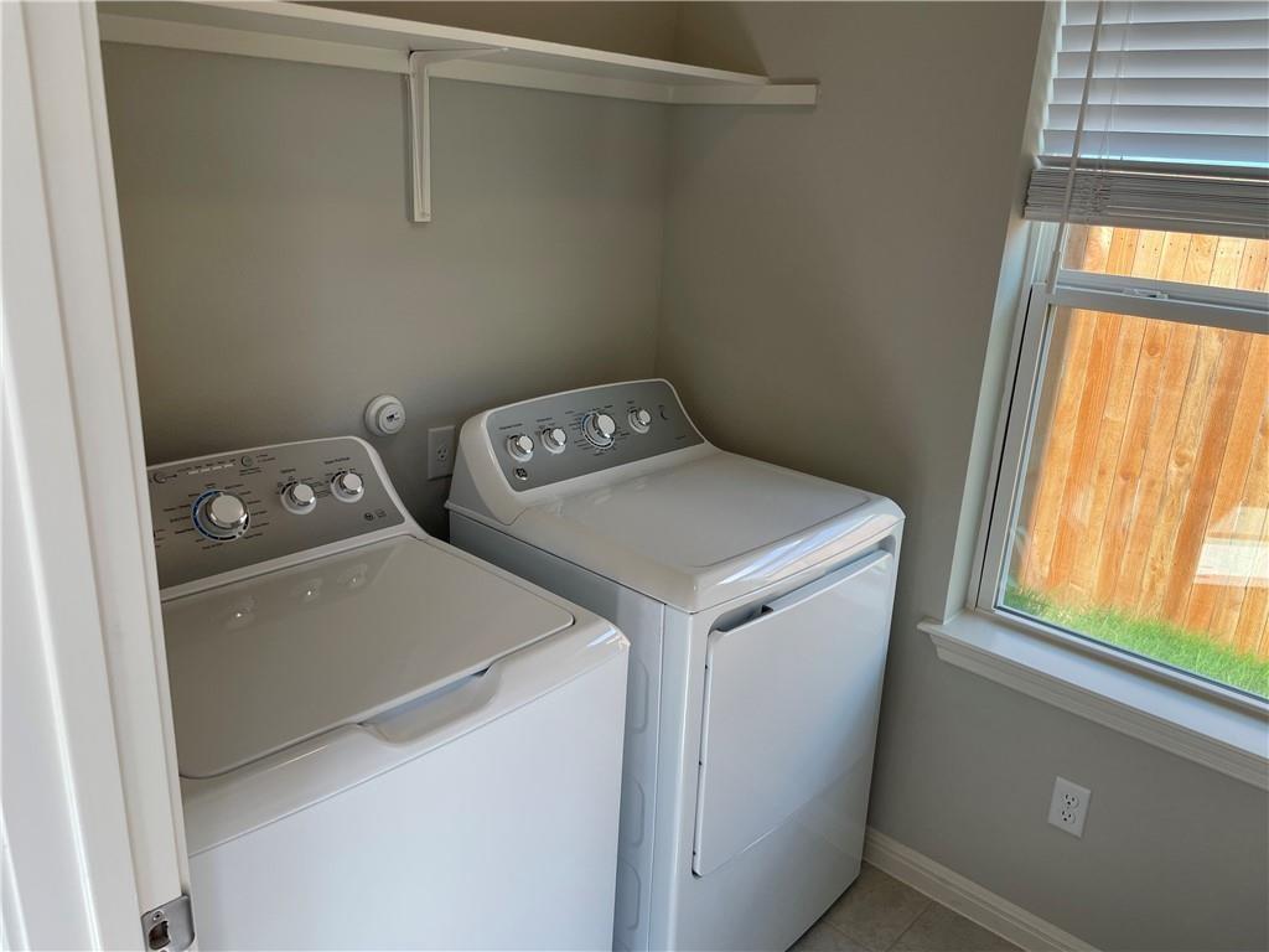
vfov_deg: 53.1
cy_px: 476
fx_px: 953
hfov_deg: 67.3
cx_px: 634
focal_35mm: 26
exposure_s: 1/136
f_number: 1.6
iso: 32
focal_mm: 4.2
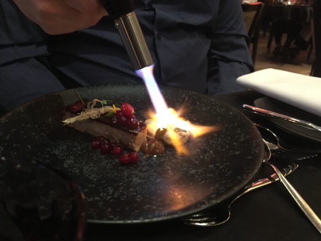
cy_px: 120
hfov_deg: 61.7
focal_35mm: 29
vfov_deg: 48.2
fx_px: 269
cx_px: 160
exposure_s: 1/17
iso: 500
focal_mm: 4.15
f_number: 2.2
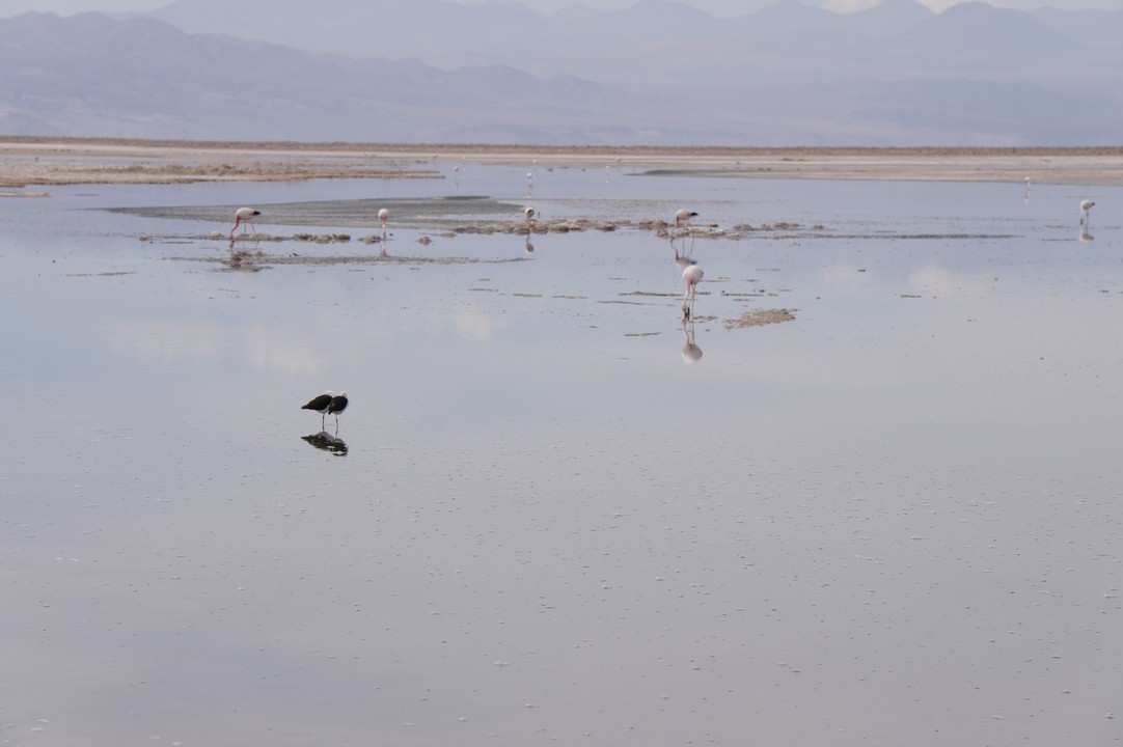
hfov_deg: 11.5
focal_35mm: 178
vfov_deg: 7.7
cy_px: 374
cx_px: 562
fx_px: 5565
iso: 200
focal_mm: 119
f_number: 9
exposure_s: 1/800
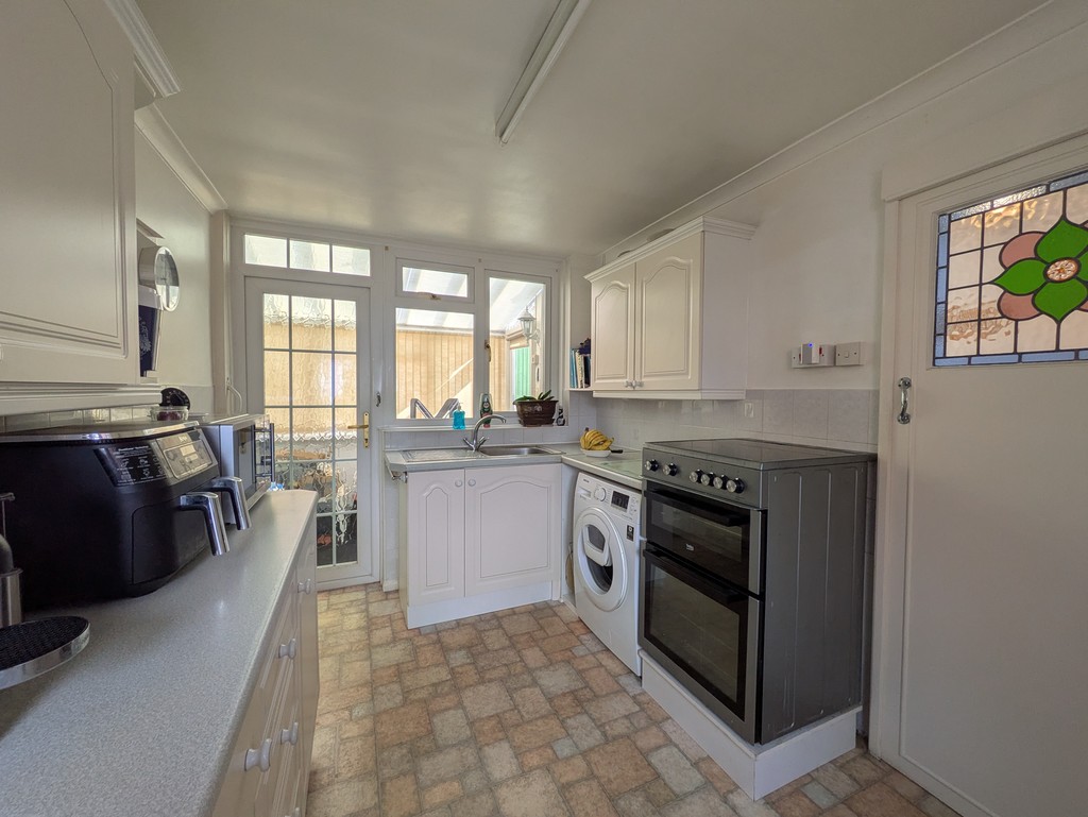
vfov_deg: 85.7
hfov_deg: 102.0
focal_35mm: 14
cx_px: 544
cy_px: 408
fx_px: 440
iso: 46
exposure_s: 1/149
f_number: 2.2
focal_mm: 1.83
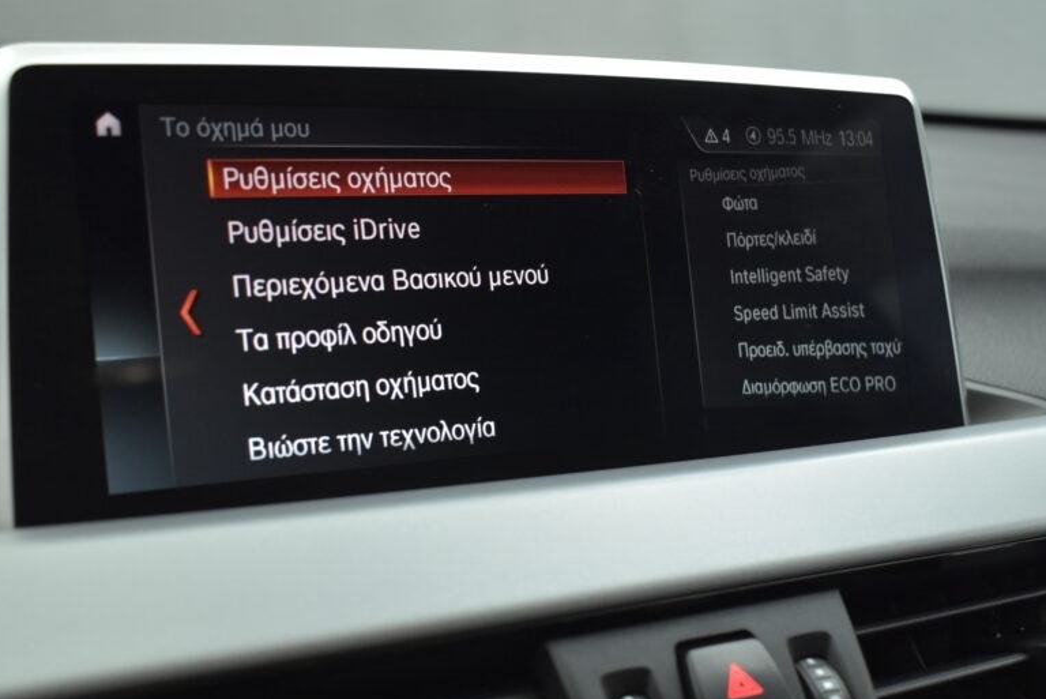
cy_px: 420
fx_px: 1279
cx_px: 492
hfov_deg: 44.5
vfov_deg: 30.5
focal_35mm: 44
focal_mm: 22
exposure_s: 1/100
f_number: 3.8
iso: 1600
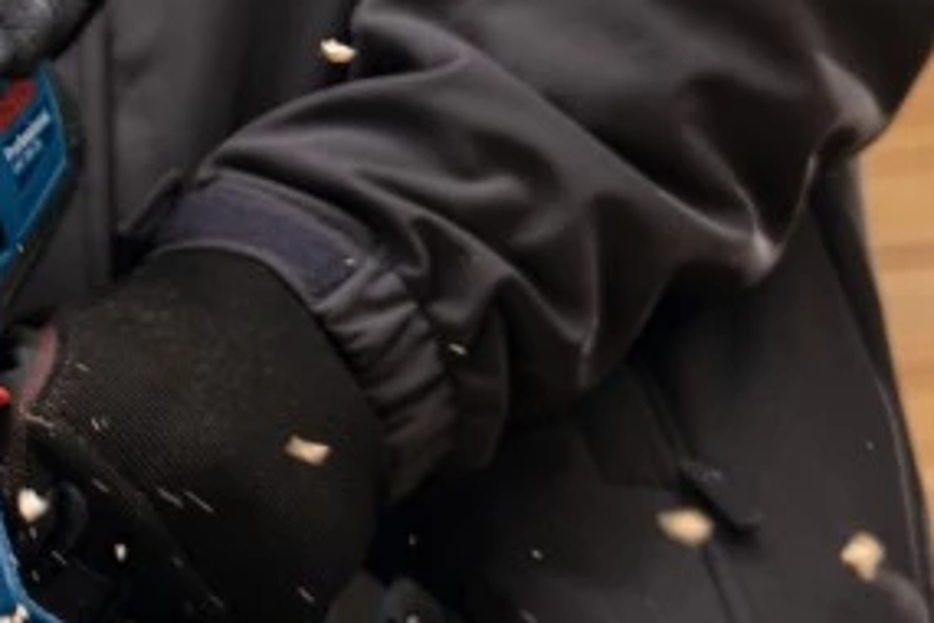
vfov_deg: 8.6
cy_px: -149
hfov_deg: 11.6
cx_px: -963
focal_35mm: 158
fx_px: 4099
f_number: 2.8
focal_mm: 30
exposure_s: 1/400
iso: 800
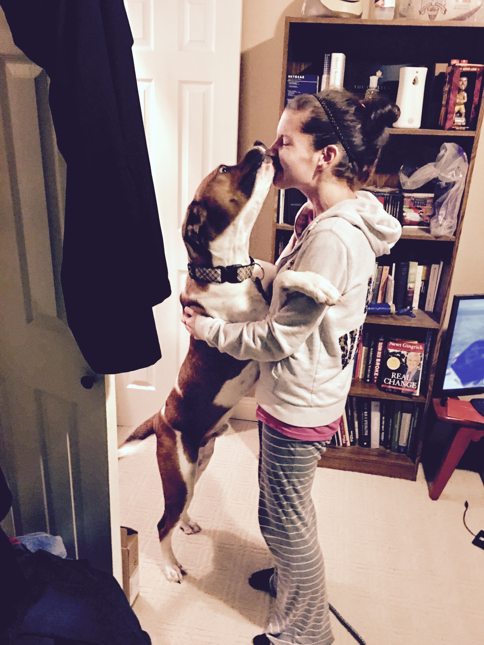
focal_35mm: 29
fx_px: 541
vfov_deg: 61.7
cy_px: 322
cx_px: 242
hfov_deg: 48.2
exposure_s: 1/4
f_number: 2.2
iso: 80
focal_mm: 4.15
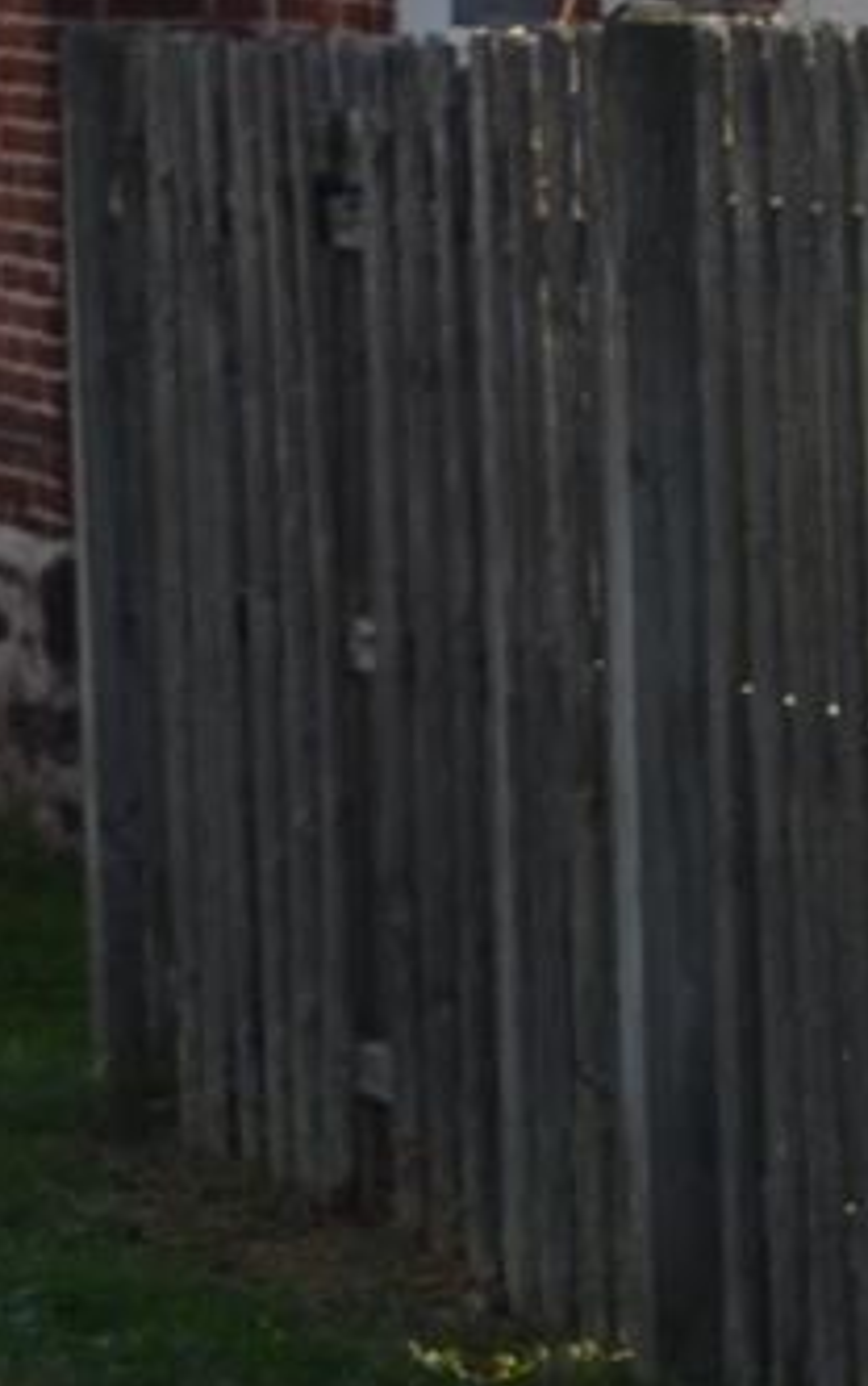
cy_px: -1000
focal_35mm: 226
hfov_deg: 5.2
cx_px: -2562
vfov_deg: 8.9
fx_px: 8539
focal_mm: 24
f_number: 5.6
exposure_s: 1/200
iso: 100
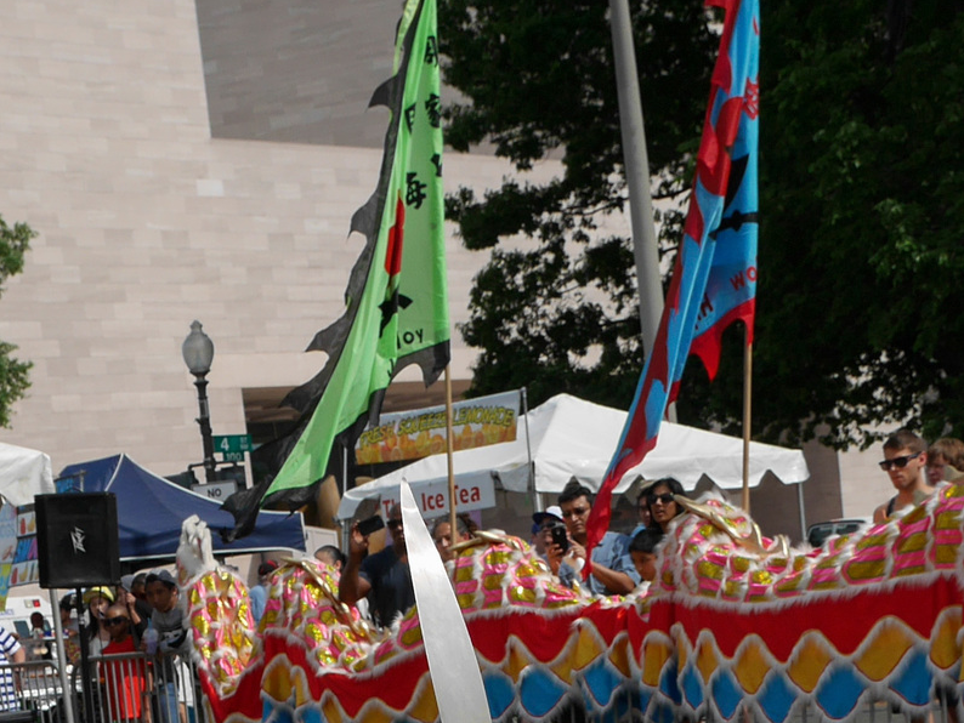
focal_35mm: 107
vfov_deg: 13.0
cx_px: 234
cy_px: 1135
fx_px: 2981
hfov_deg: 18.3
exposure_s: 1/2000
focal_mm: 17
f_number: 5
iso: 200
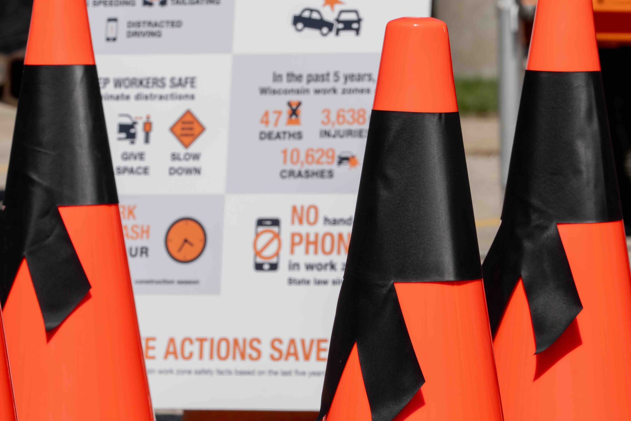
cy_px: 210
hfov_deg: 6.2
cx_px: 316
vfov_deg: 4.1
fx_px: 5837
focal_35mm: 333
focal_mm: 222
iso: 100
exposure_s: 1/160
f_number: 14
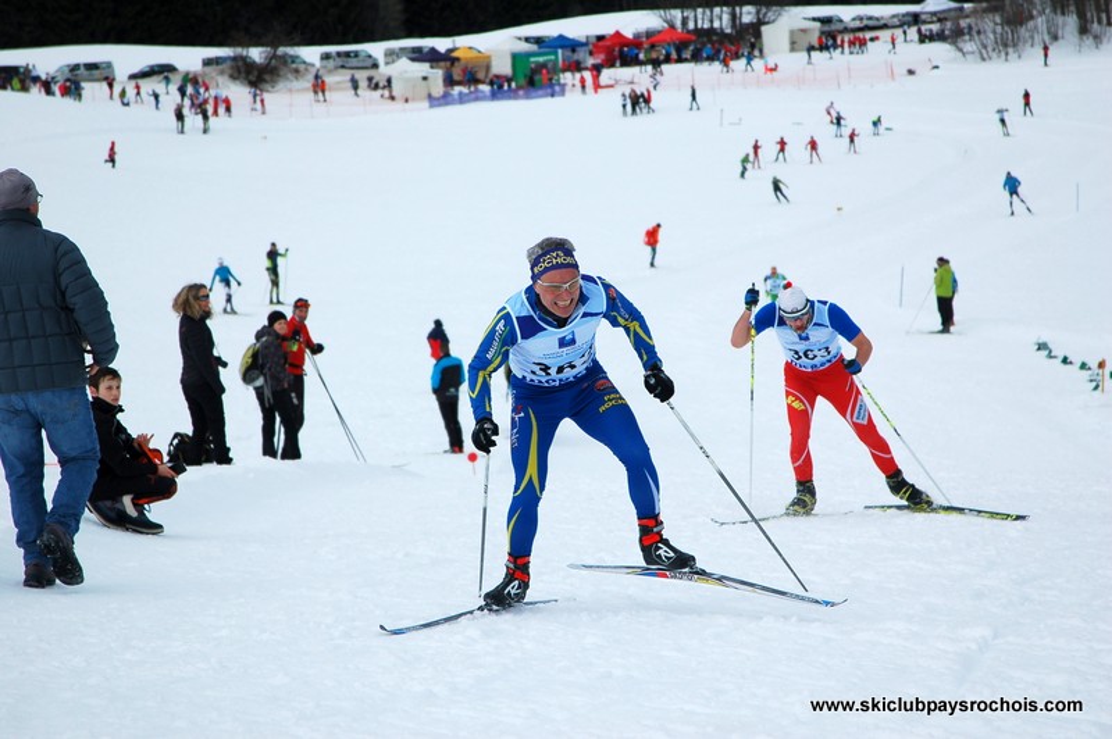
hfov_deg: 16.1
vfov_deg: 10.7
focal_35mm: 128
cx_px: 556
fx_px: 3935
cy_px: 370
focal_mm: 85
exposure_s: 1/1250
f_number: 5
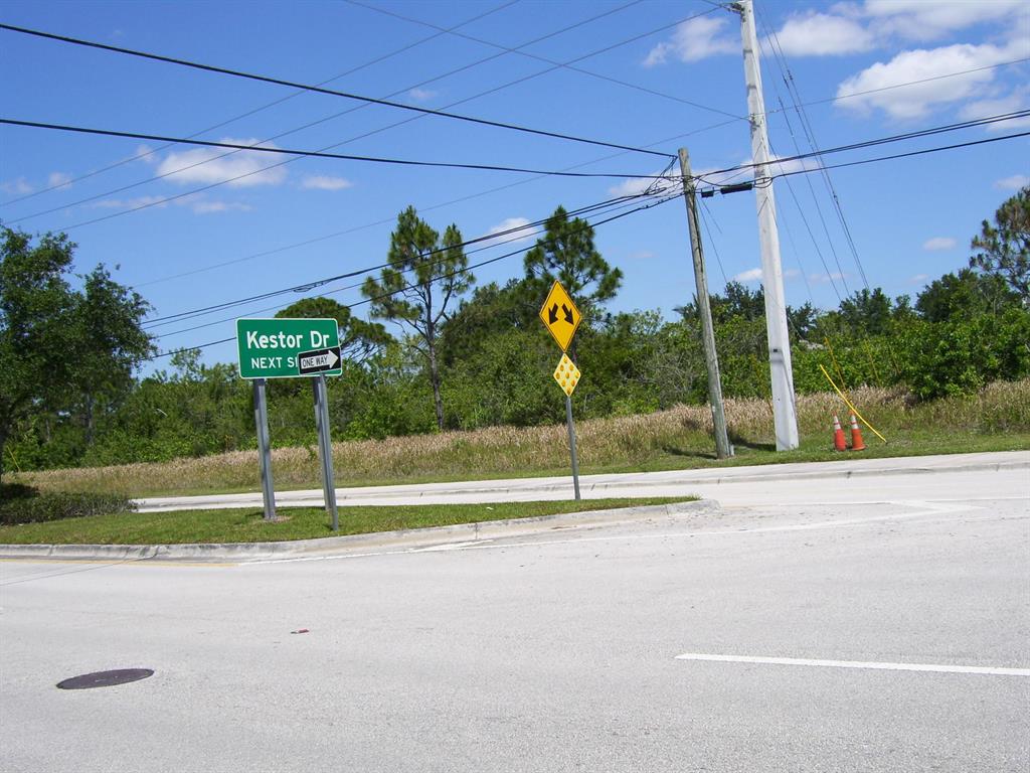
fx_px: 1339
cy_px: 386
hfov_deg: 42.1
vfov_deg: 32.2
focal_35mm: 45
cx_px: 515
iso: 80
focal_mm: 7.6
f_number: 5.6
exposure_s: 1/800
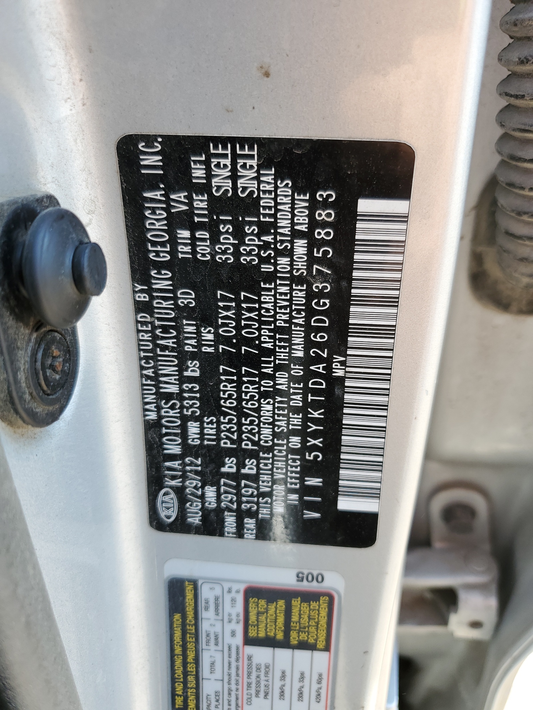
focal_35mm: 26
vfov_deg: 67.3
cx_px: 266
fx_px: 534
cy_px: 355
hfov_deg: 53.1
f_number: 1.5
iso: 50
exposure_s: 1/345
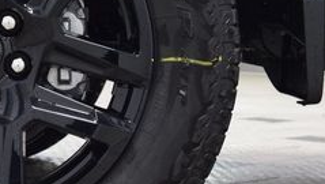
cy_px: 54
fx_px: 1234
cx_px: -8
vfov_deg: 8.5
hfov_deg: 14.7
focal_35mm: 143
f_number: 6.3
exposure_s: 1/15
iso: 1100
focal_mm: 34
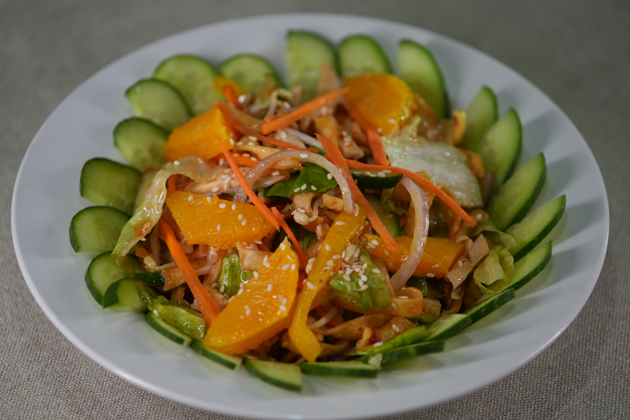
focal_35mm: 200
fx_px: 3500
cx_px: 315
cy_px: 210
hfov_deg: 10.3
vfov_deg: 6.9
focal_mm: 200
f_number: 4
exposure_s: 1/200
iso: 500
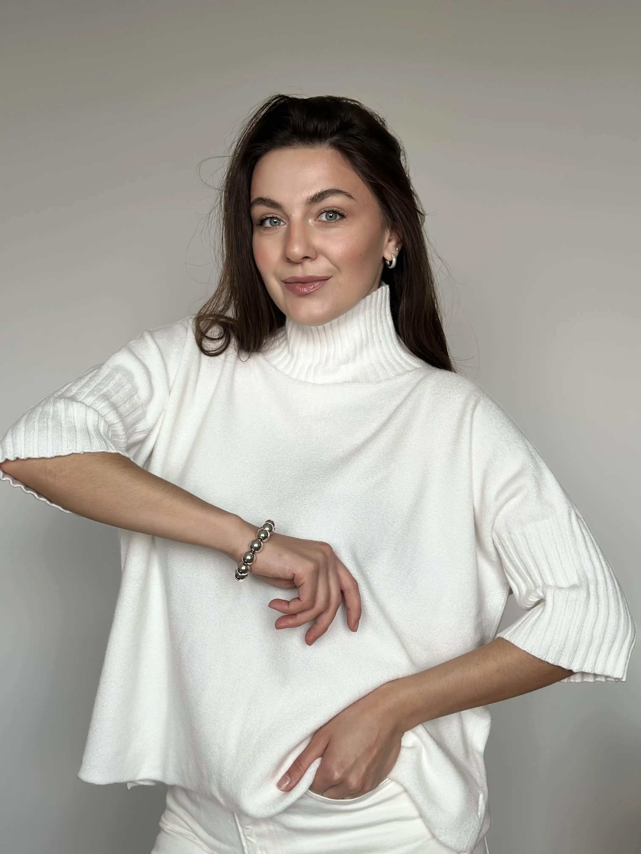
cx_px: 320
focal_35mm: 48
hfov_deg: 30.3
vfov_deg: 39.7
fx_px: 1185
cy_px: 427
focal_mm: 6.86
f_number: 1.78
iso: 125
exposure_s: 1/107
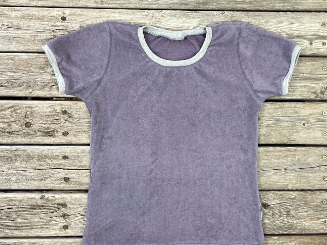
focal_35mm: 31
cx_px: 171
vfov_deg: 45.3
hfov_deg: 58.3
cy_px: 141
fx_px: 293
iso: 80
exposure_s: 1/100
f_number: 1.6
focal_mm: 5.1
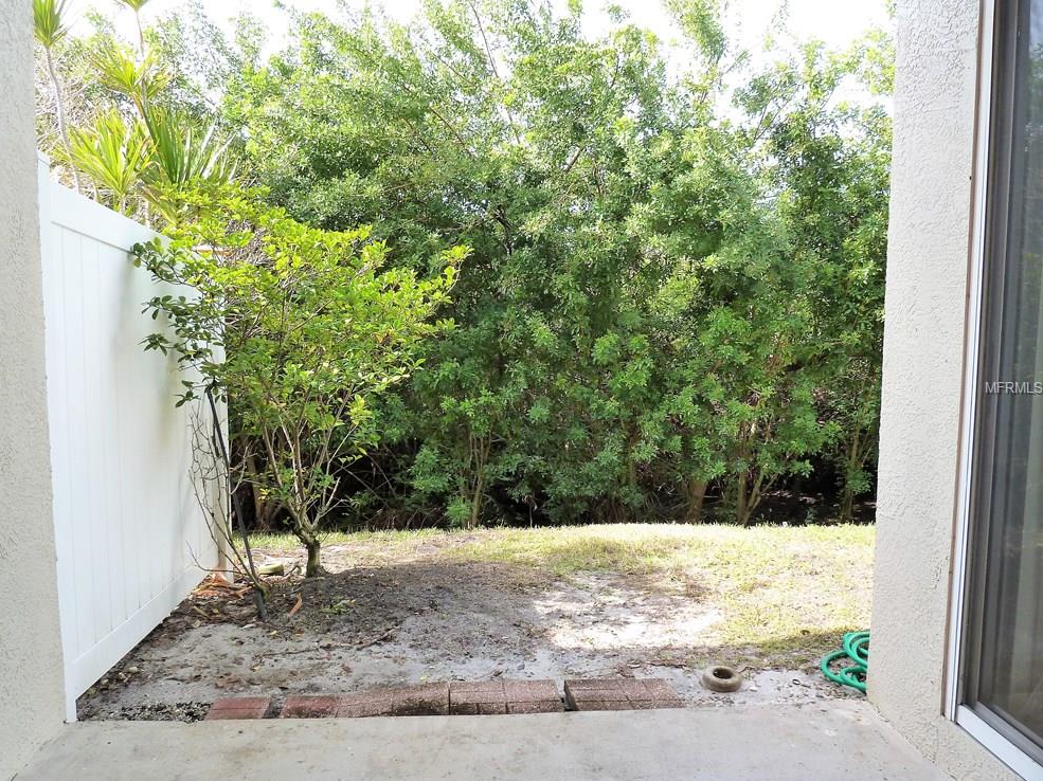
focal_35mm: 26
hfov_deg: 67.3
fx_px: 783
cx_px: 507
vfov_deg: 53.0
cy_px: 388
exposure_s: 1/100
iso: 125
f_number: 4
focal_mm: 4.1
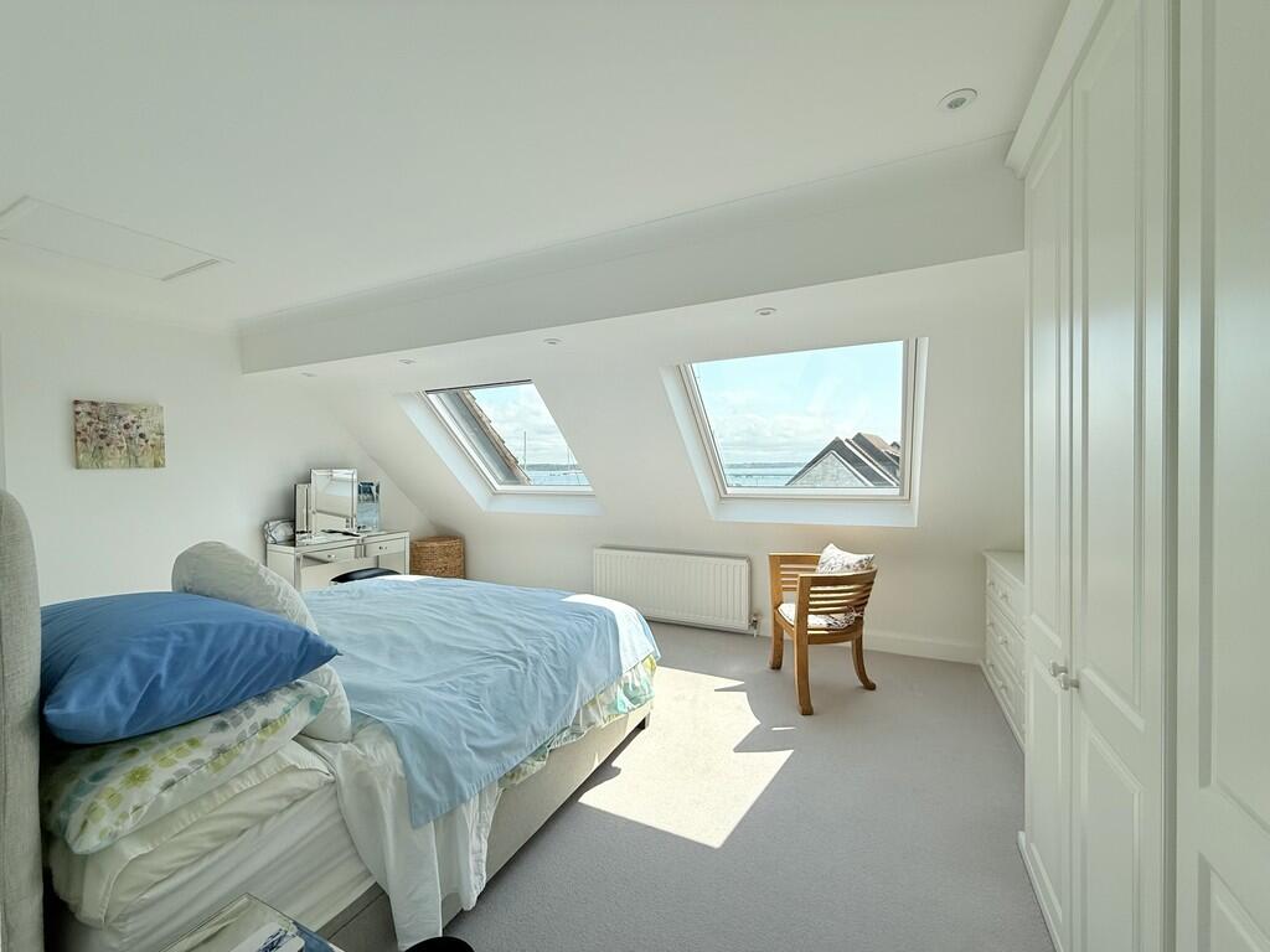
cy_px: 476
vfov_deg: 85.7
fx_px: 514
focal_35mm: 14
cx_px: 635
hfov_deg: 102.1
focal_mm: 2.22
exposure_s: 1/1087
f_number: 2.2
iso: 50
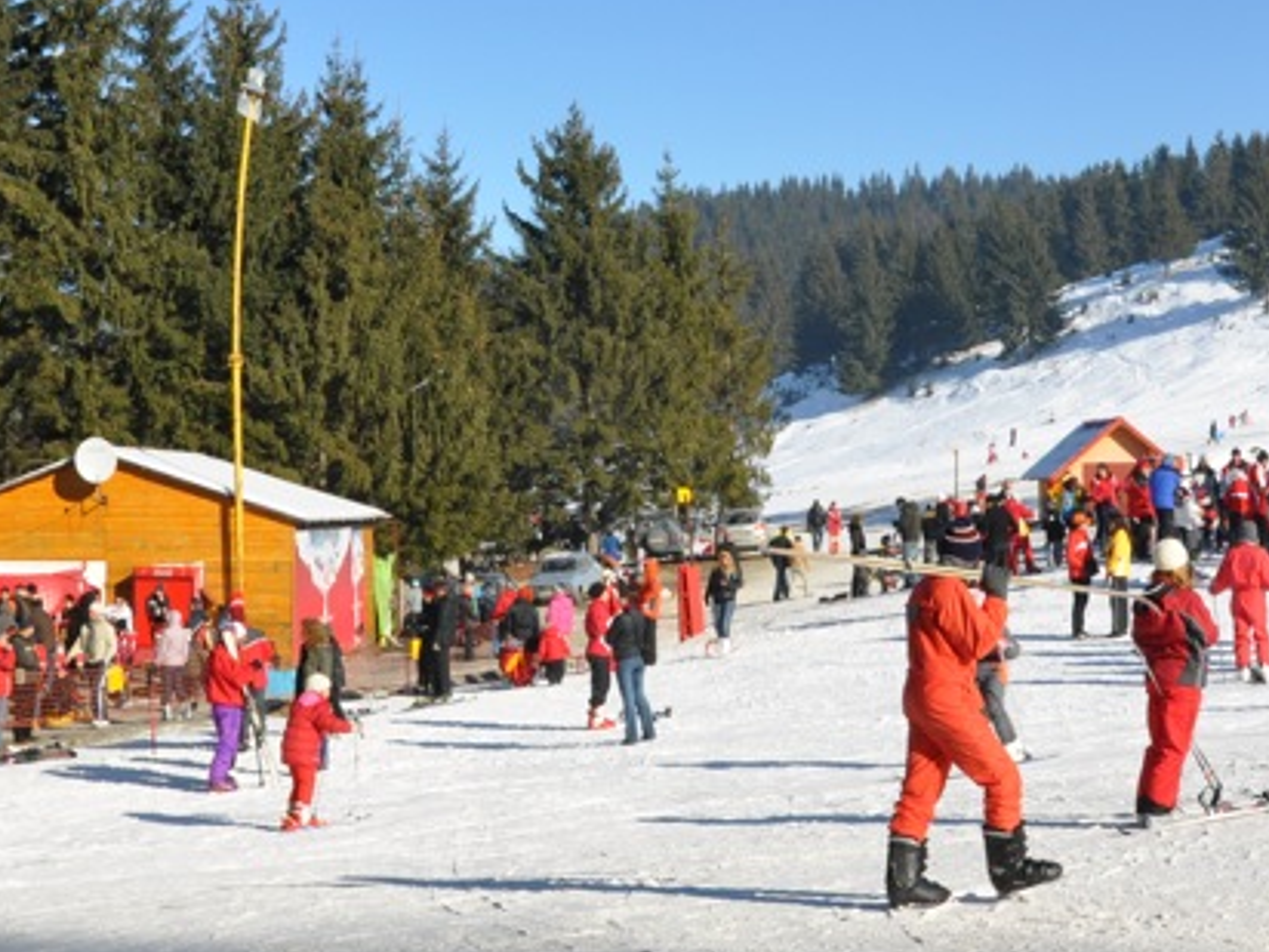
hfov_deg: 30.7
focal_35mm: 63
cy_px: 364
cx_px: 644
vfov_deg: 23.2
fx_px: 2310
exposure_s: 1/200
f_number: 14
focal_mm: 18
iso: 200
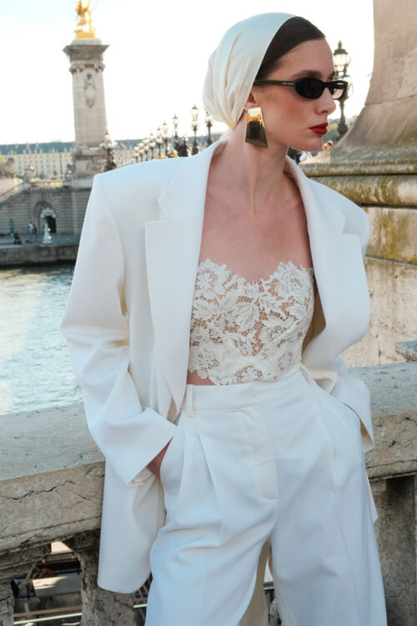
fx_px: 1060
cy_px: 313
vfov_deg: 32.9
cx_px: 208
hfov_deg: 22.3
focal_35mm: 61
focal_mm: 40.7
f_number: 14
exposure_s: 1/250
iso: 1600
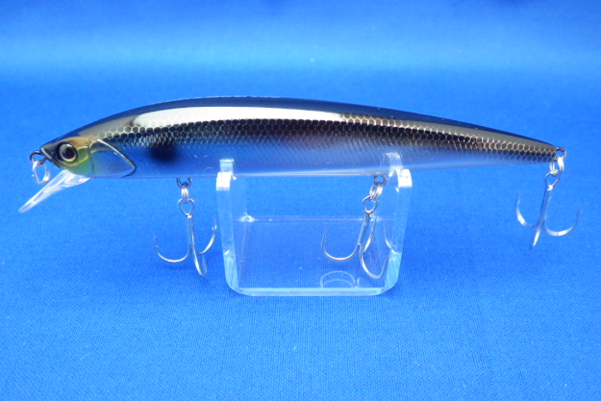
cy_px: 201
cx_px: 301
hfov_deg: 57.2
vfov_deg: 40.0
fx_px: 551
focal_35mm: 33
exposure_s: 1/45
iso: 640
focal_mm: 5.5
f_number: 2.3
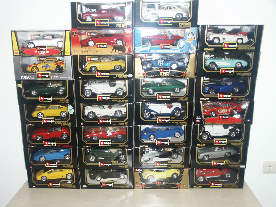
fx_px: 287
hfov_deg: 51.4
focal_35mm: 36
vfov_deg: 39.7
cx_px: 138
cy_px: 104
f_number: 2.8
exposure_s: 1/45
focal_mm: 9.27
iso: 200
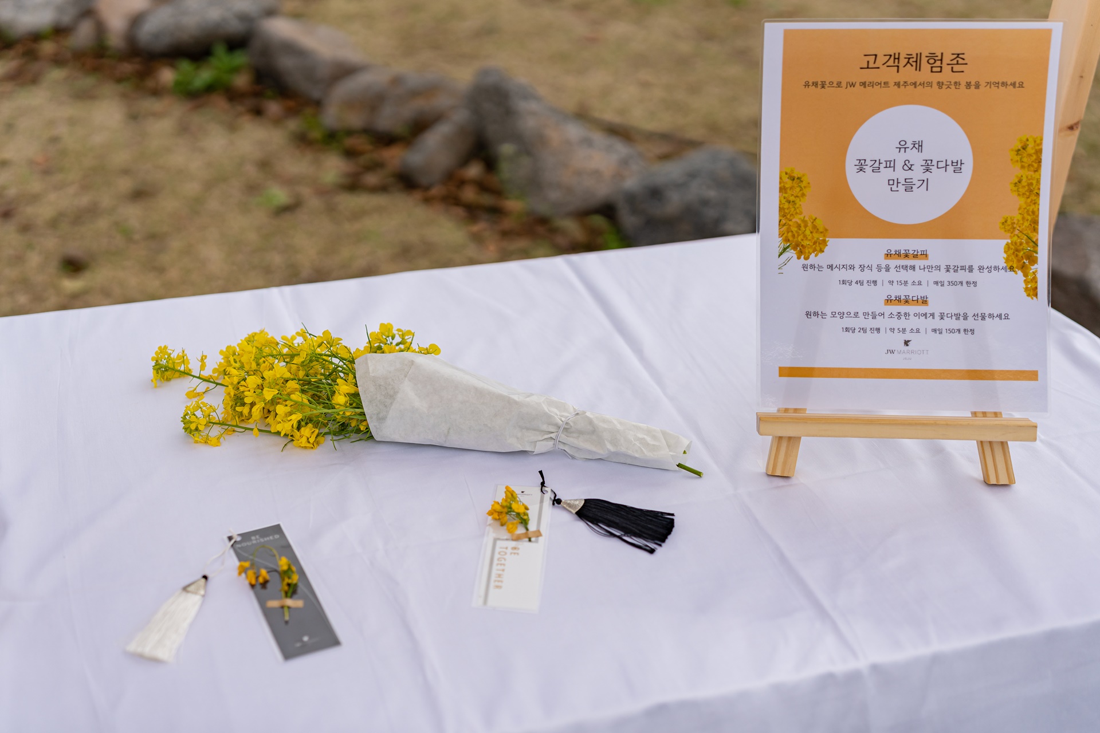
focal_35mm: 50
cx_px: 550
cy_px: 366
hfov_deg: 39.6
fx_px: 1528
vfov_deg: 27.0
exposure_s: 1/4000
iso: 100
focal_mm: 50
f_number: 2.2
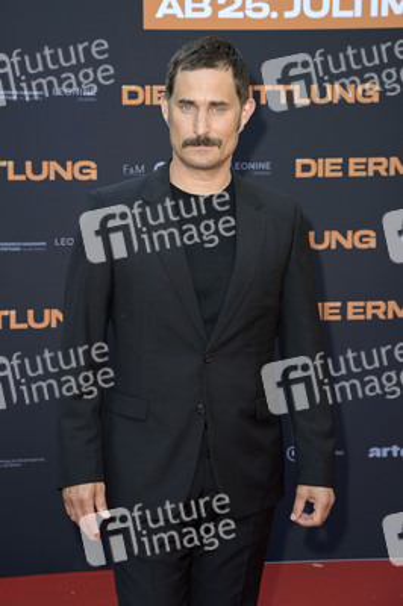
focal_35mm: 85
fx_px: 1430
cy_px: 303
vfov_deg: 23.9
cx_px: 202
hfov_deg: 16.0
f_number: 7.1
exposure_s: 1/250
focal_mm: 85
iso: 640
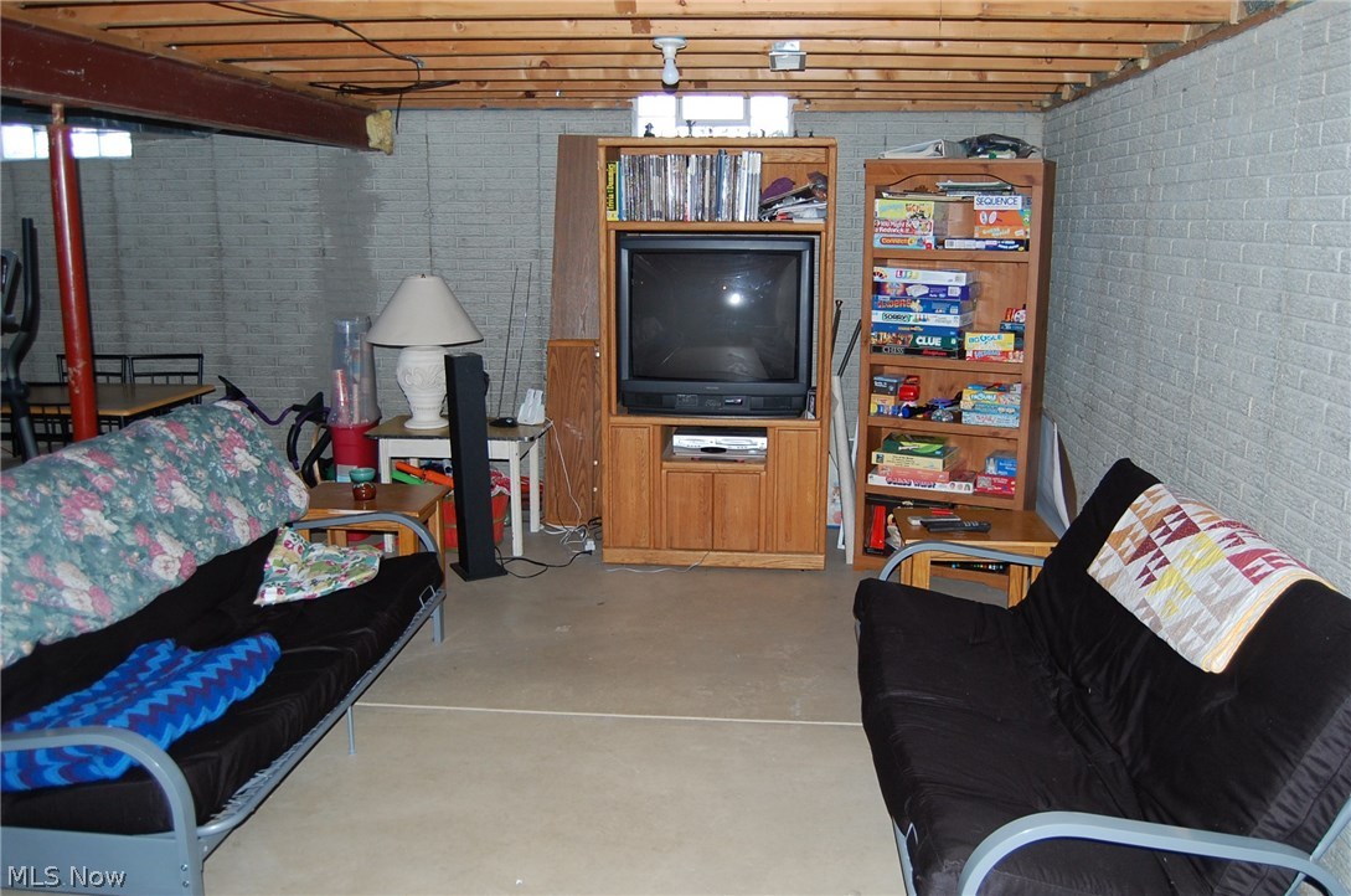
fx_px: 1124
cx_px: 676
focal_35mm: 30
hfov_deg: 62.0
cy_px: 448
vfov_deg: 43.5
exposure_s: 1/60
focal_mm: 20
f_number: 3.8
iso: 400
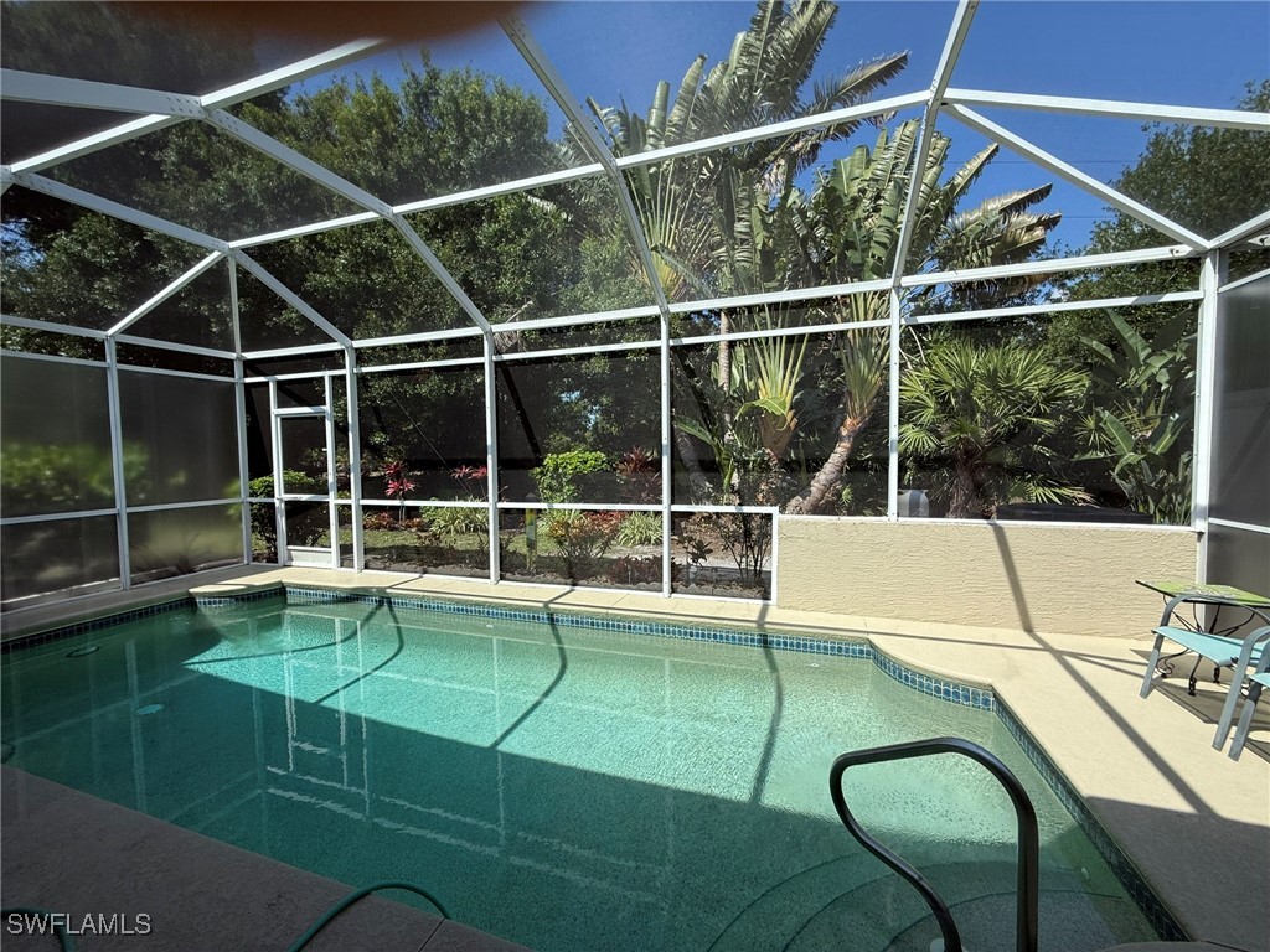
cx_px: 635
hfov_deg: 102.1
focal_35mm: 14
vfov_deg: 85.7
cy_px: 476
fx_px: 514
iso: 50
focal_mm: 2.22
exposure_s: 1/510
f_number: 2.2
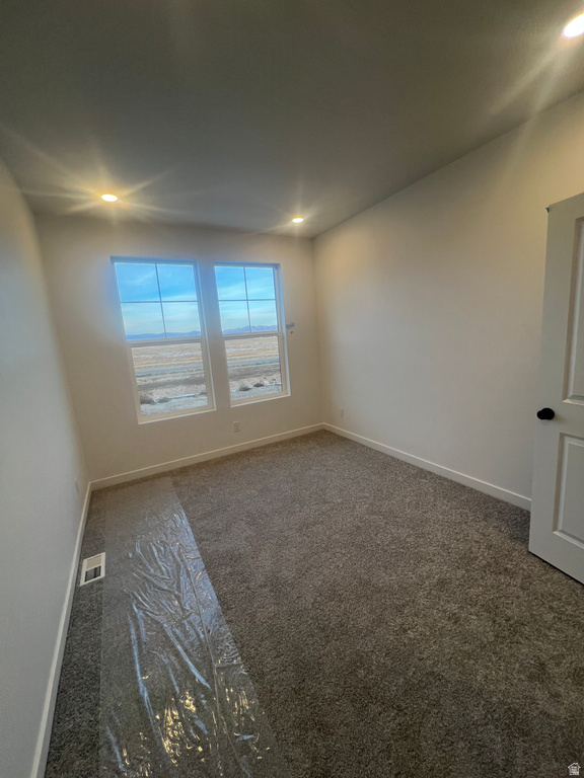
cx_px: 292
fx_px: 292
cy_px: 389
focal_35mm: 13
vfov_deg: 106.2
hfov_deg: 89.9
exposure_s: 1/120
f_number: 1.8
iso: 64
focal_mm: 1.57
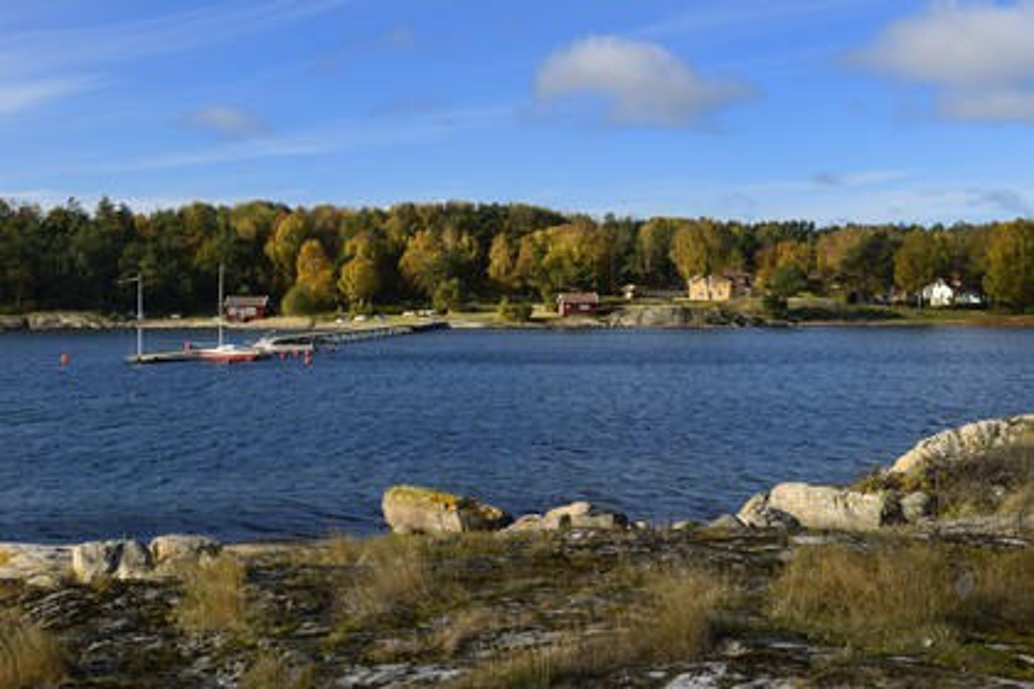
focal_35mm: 45
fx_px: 1292
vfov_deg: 29.9
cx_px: 517
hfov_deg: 43.6
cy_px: 344
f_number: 11
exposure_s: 1/250
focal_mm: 45
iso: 200
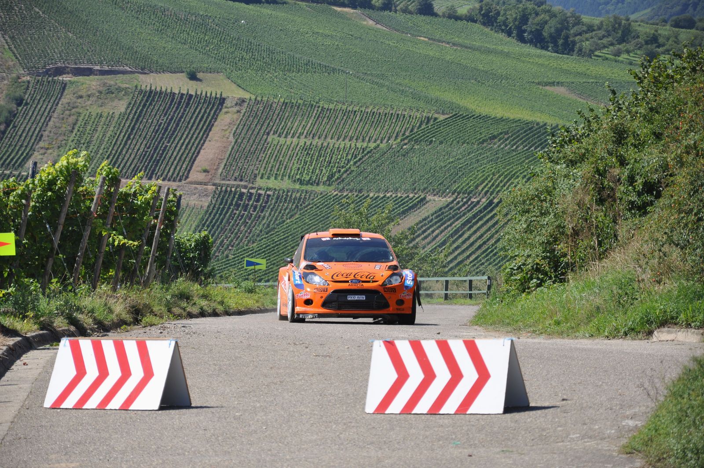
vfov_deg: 8.7
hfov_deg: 13.1
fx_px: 3076
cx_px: 352
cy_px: 234
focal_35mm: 158
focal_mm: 105
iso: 200
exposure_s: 1/640
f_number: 6.3
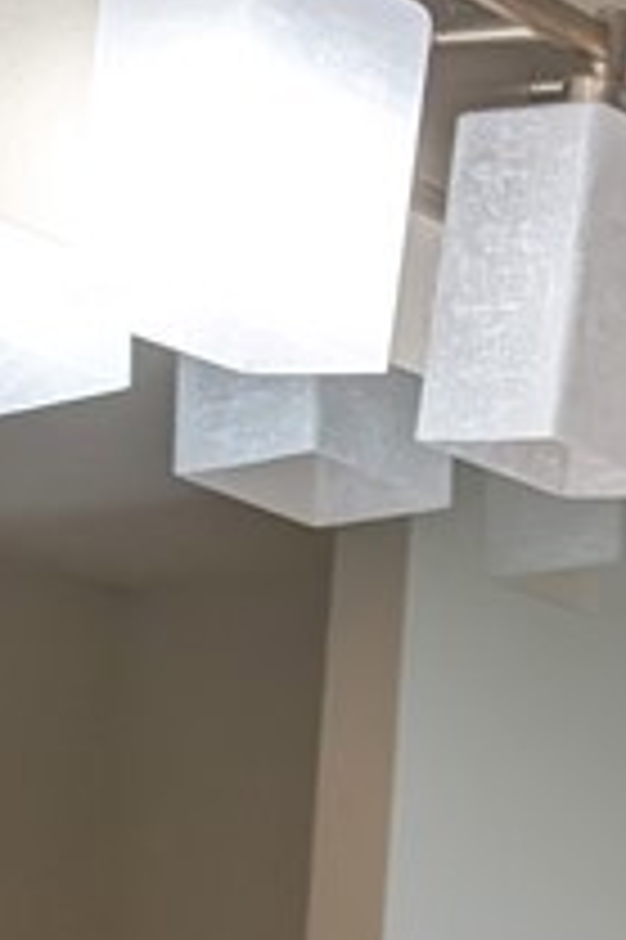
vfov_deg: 15.5
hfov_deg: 9.8
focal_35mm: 122
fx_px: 3187
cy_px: 1392
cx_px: 1538
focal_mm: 6.9
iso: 39
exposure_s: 1/120
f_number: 1.68
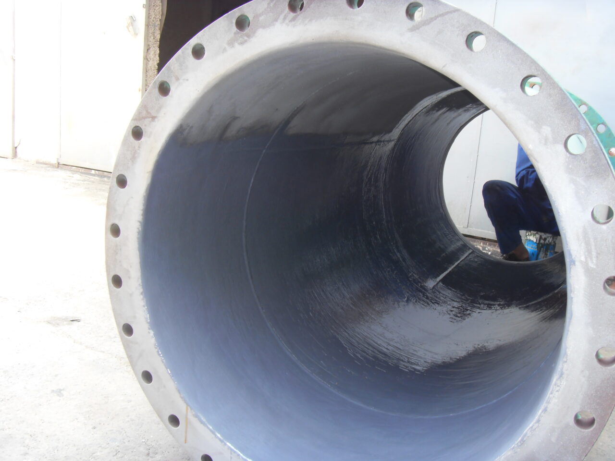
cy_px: 230
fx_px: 693
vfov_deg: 36.8
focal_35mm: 39
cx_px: 308
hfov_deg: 47.9
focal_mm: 6.6
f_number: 3.5
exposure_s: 1/45
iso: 100
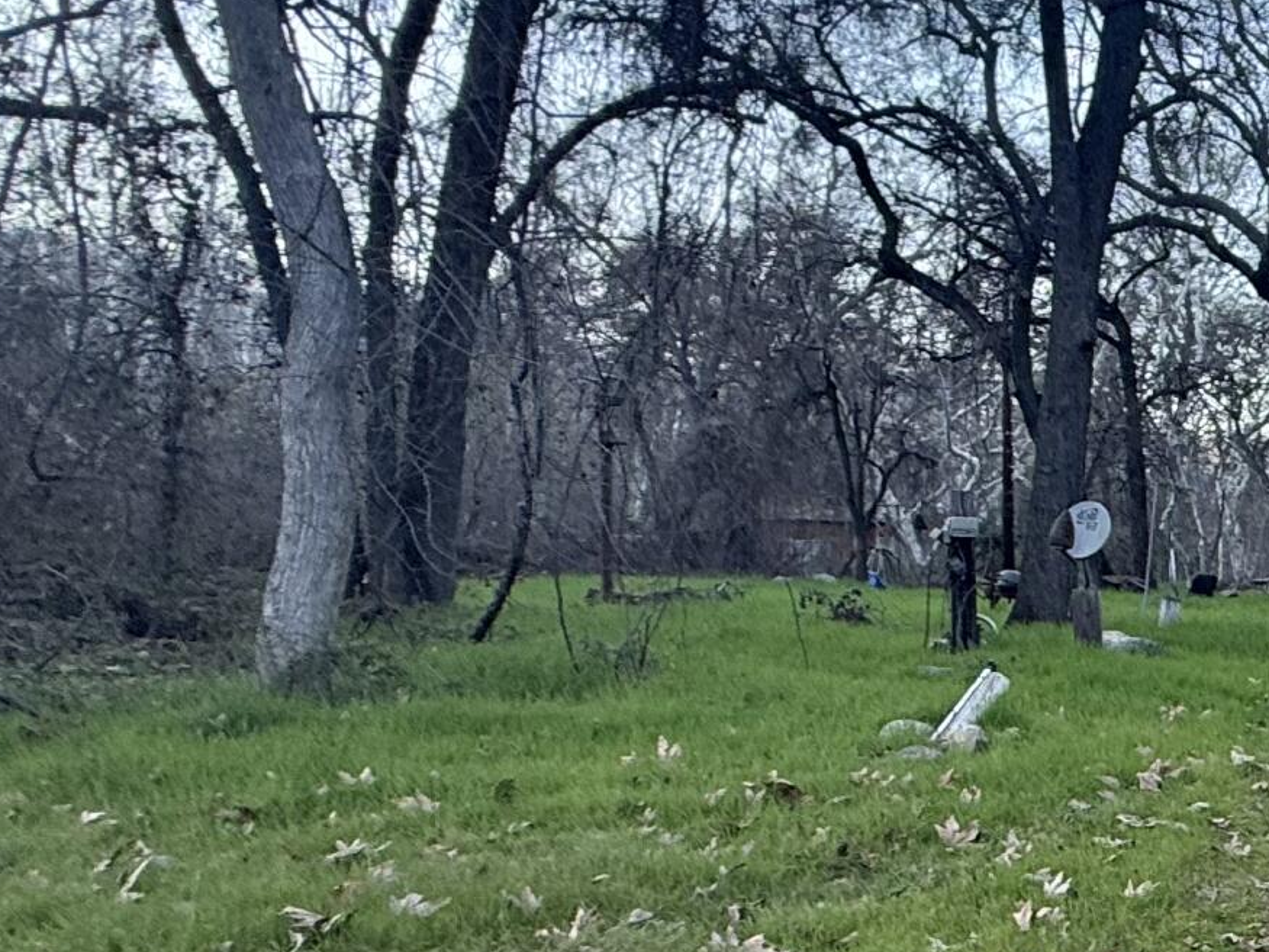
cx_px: 1688
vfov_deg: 29.9
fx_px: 1759
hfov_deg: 30.4
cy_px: 672
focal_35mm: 48
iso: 64
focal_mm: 2.22
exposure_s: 1/130
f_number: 2.2
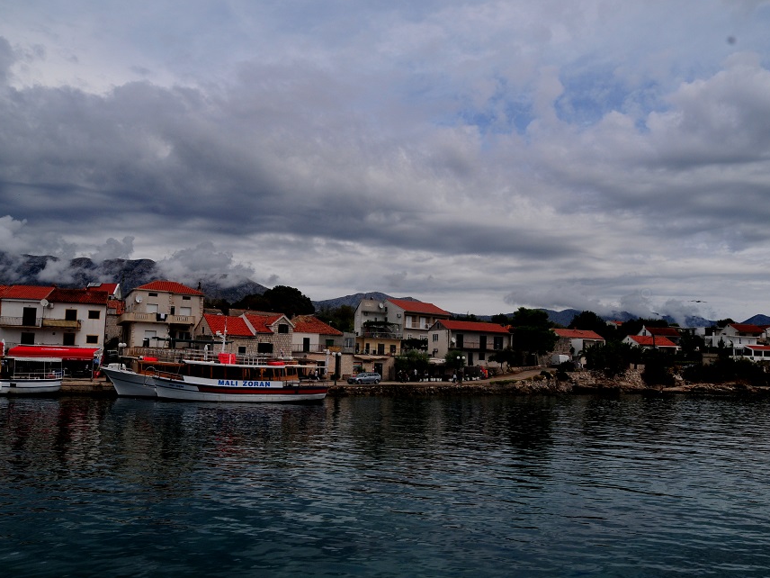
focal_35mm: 29
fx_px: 635
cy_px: 298
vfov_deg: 48.9
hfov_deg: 62.4
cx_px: 397
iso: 250
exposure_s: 1/800
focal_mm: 17
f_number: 11
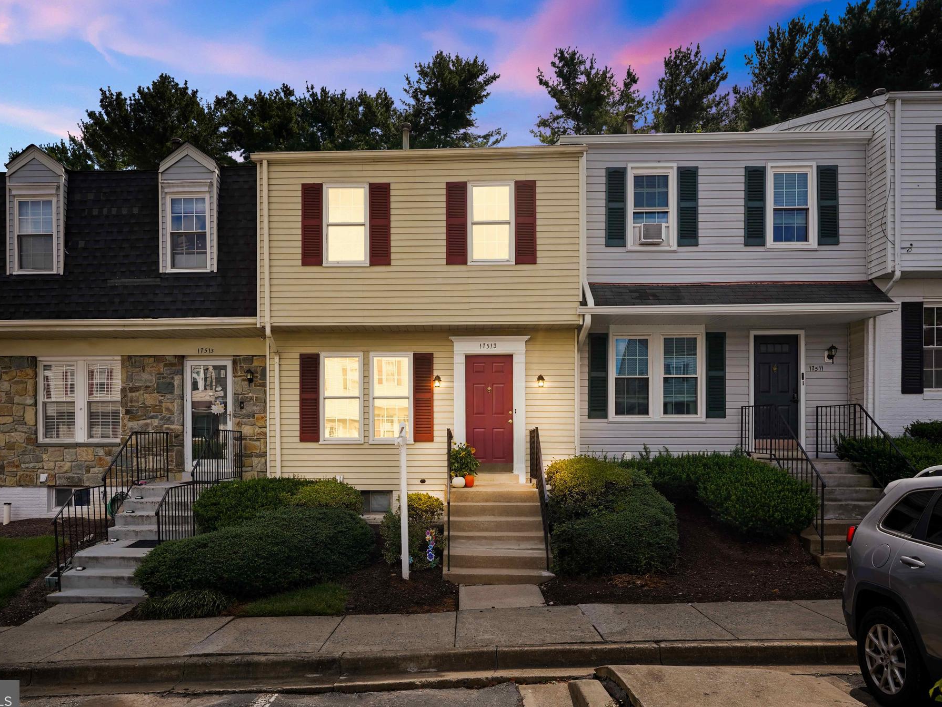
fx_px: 599
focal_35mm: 22
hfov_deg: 76.3
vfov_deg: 61.1
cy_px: 359
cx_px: 442
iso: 100
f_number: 5.6
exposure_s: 1/60
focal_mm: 20
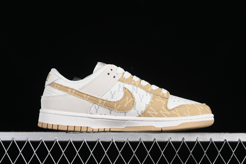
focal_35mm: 75
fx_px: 512
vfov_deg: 18.2
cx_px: 123
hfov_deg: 27.0
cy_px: 82
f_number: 8
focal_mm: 50
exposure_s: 1/80
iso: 160
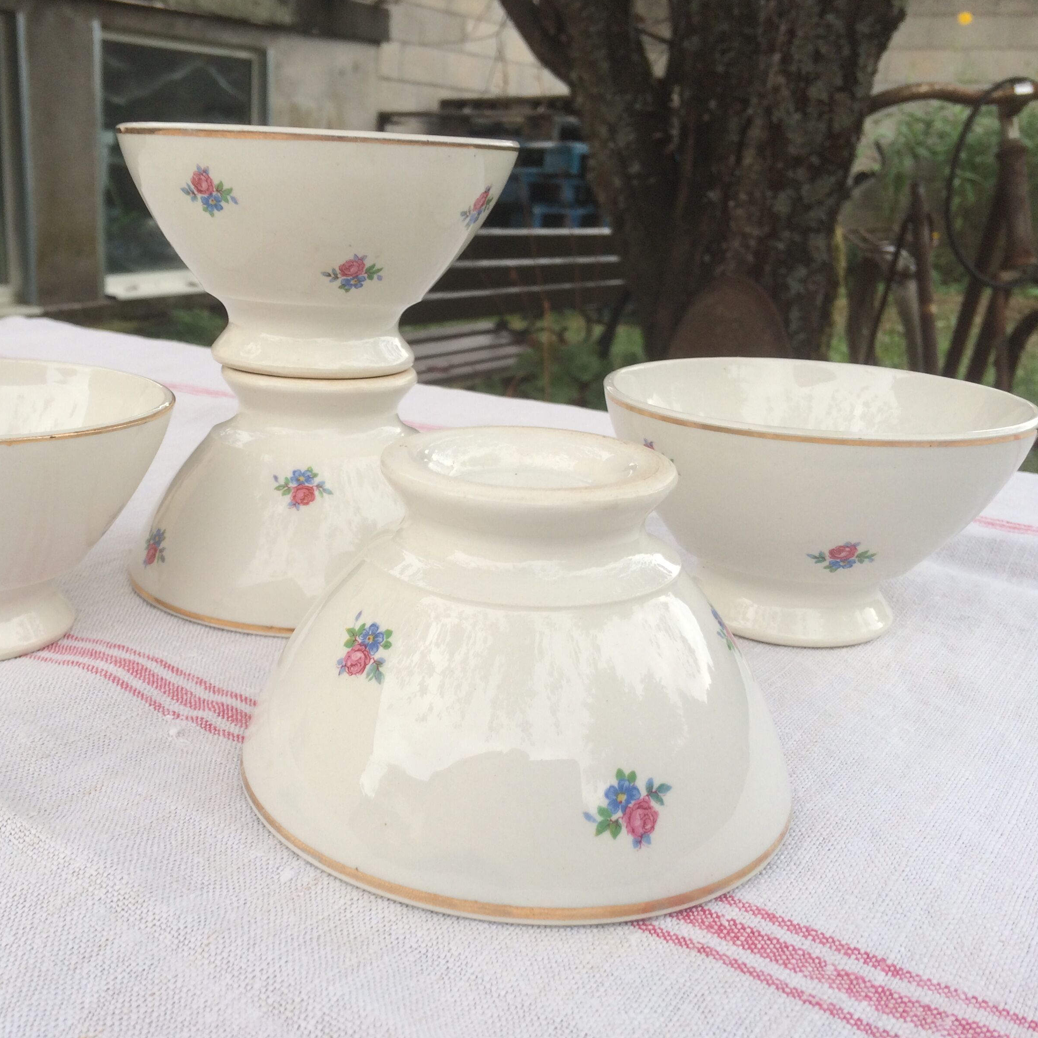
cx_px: 367
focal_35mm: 35
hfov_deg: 46.6
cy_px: 514
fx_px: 1187
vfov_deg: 47.2
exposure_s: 1/50
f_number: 2.2
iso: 40
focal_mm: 4.15
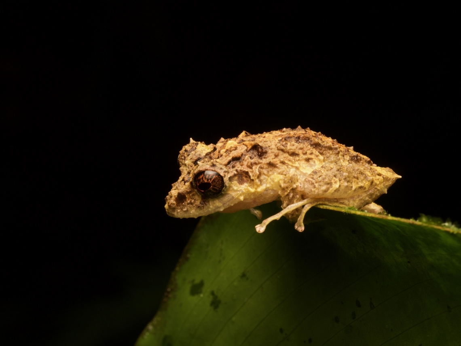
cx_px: 230
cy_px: 173
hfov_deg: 16.4
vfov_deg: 12.3
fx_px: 1598
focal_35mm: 120
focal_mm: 60
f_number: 16
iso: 400
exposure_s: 1/60
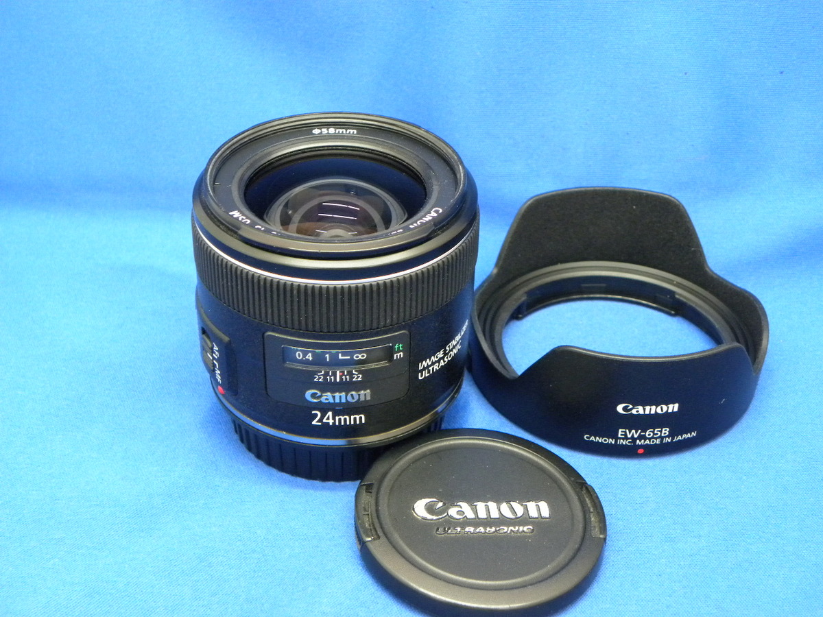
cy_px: 308
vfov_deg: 25.2
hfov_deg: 33.2
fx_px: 1379
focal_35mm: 58
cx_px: 412
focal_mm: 10.3
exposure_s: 1/21.6
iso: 400
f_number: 3.5
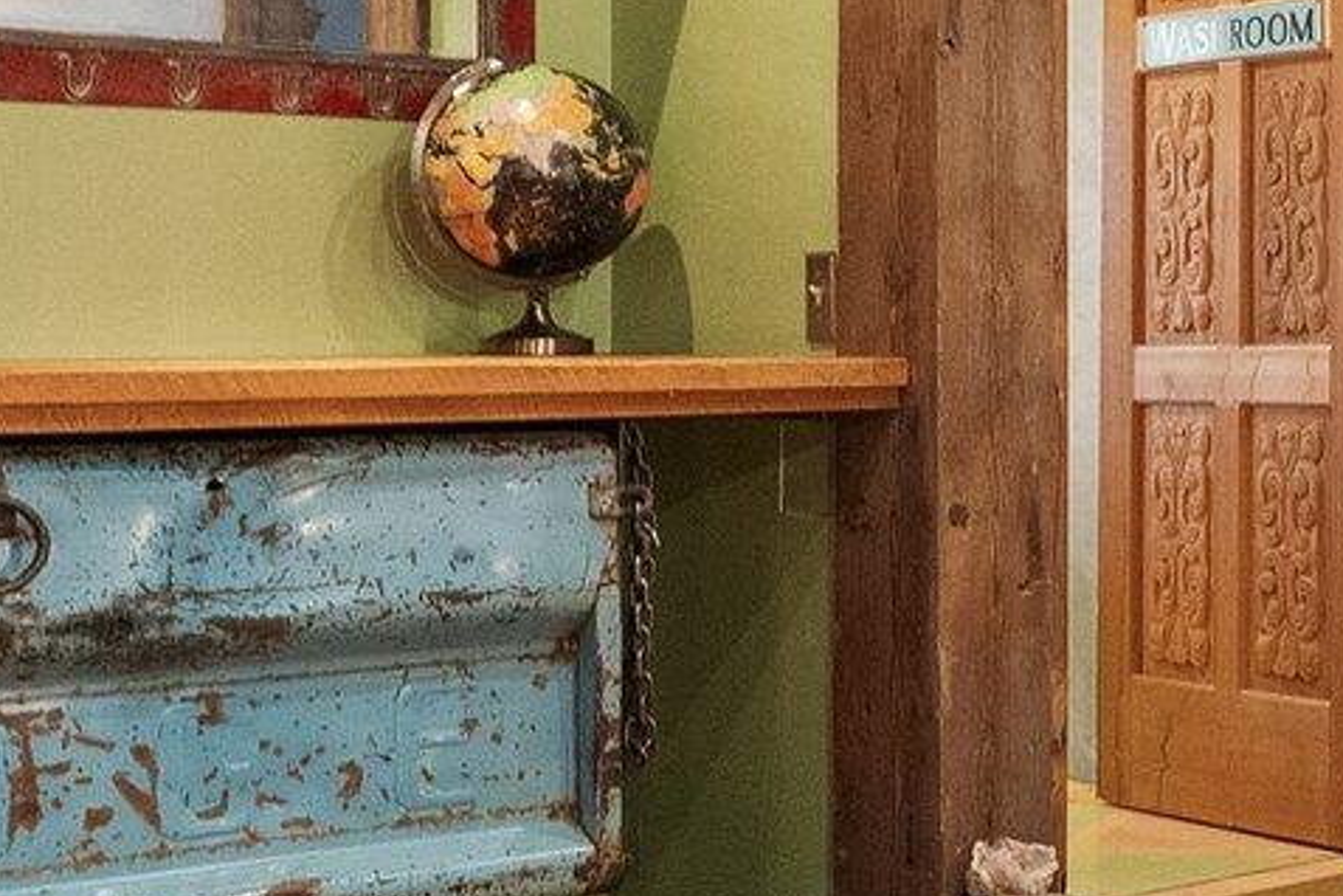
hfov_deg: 24.8
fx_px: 2723
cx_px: 1653
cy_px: 337
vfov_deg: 18.6
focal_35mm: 73
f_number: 6.3
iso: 5000
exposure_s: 1/50
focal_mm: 17
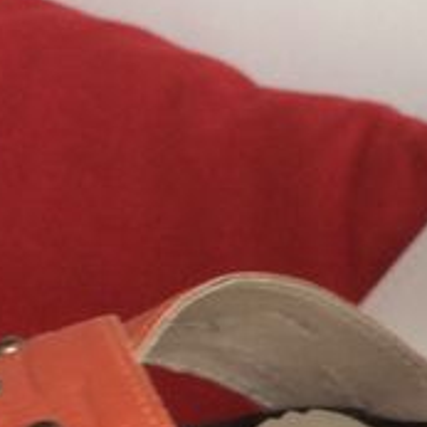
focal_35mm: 163
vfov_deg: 10.7
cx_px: 802
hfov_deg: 10.1
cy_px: 339
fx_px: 2275
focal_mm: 3.3
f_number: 2.4
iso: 40
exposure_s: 1/25
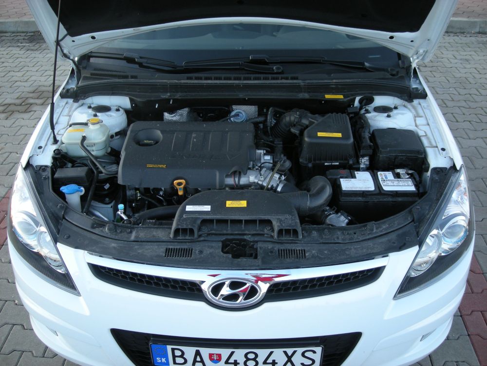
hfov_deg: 52.6
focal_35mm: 35
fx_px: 492
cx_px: 244
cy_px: 183
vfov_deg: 40.7
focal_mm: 5.7
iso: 82
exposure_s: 1/59.8
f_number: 2.8
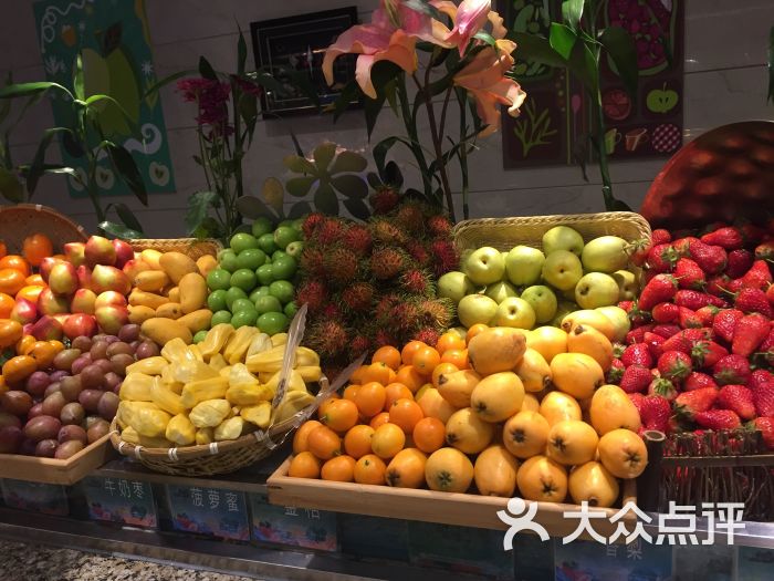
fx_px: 648
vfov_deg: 48.2
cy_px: 290
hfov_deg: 61.7
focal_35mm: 29
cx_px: 387
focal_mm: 4.15
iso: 64
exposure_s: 1/33
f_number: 2.2
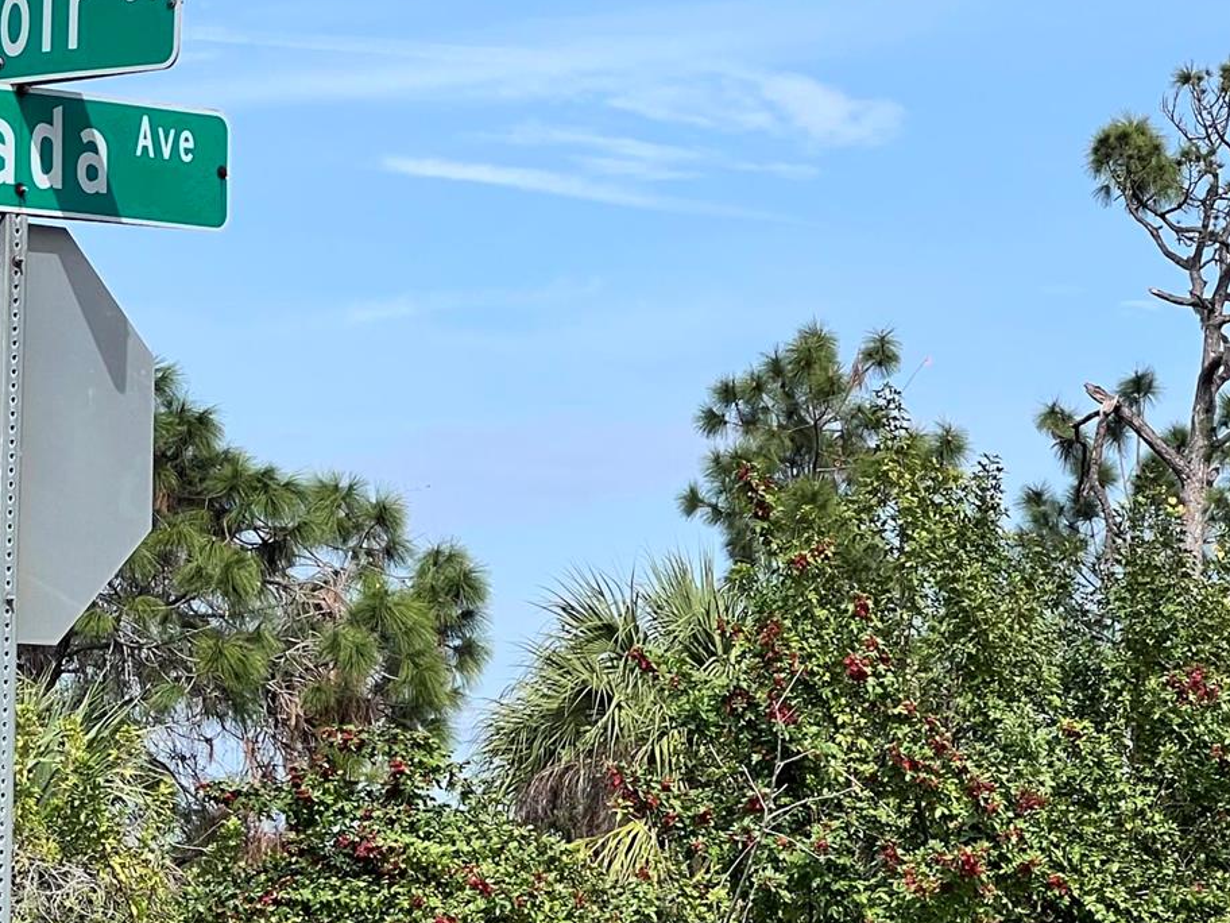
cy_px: 847
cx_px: 355
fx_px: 6147
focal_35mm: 173
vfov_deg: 8.5
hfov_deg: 11.4
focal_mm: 9
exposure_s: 1/809
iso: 32
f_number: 2.8
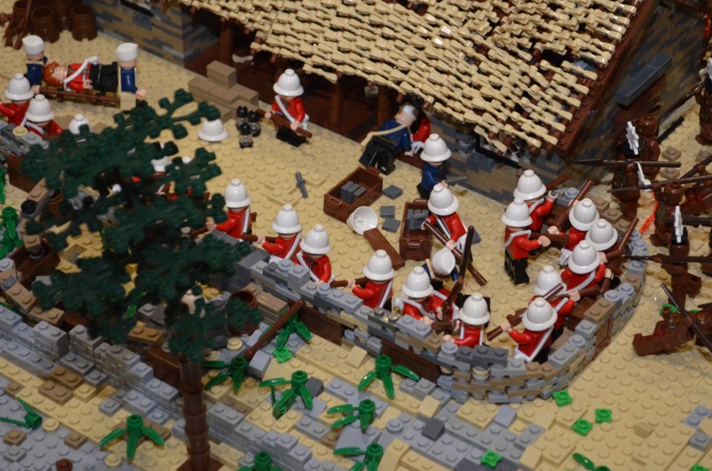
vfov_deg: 14.4
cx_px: 373
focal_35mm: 95
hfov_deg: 21.6
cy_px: 220
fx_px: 1866
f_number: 5.6
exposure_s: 1/60
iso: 2200
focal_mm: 55
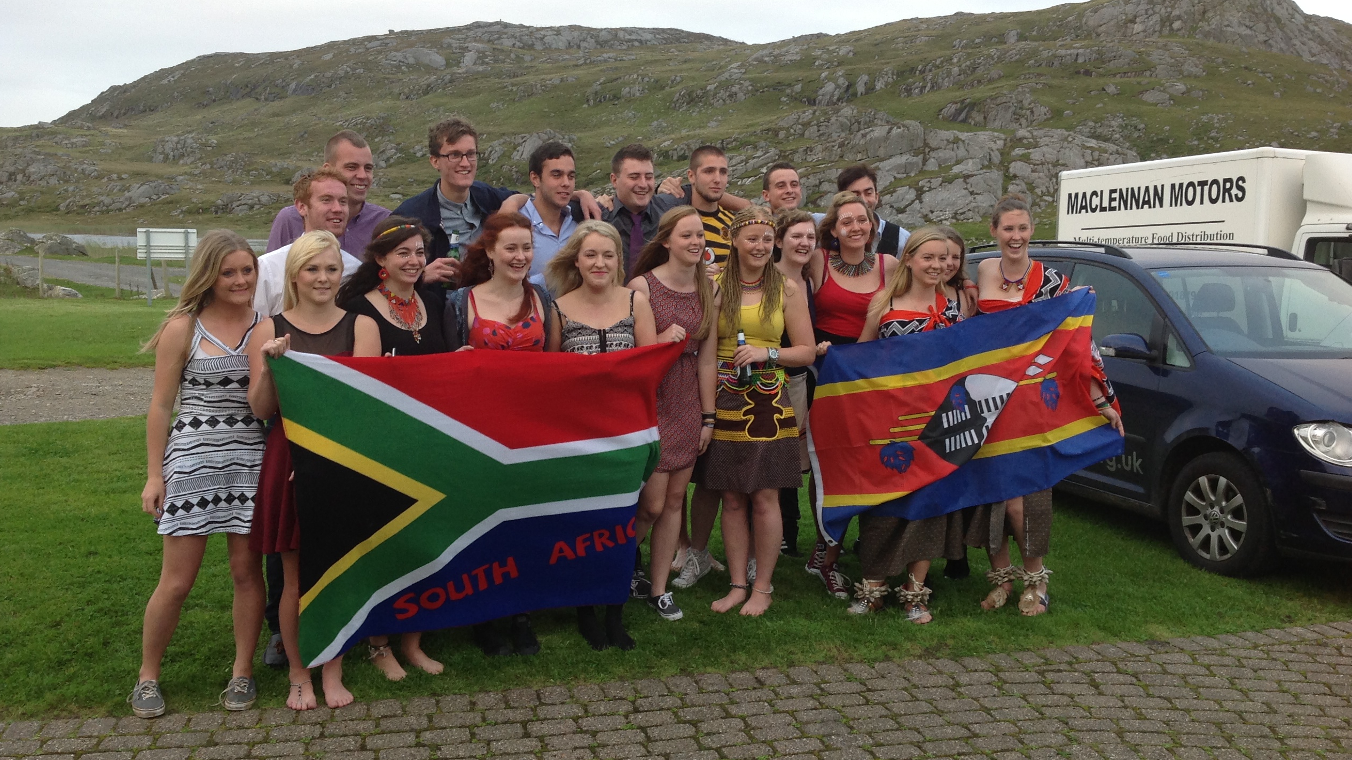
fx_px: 1398
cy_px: 382
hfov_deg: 51.6
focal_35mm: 39
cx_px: 677
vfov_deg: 30.4
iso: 64
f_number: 2.4
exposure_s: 1/120
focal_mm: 4.28
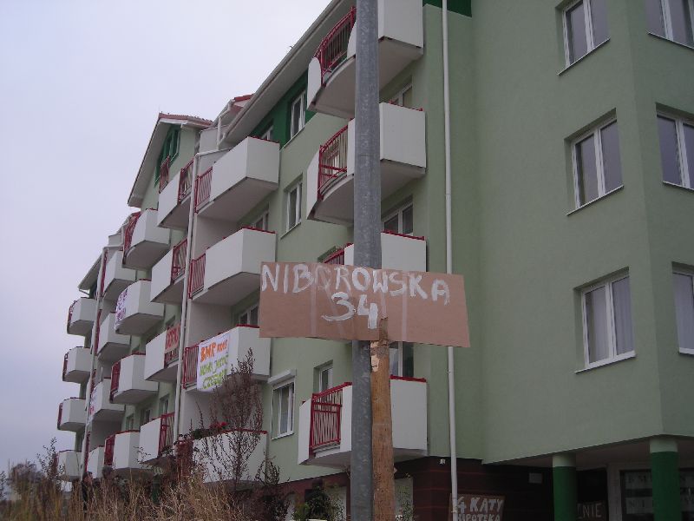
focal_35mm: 47
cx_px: 347
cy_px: 260
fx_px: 942
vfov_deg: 30.9
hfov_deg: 40.4
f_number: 3.4
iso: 50
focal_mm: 7.8
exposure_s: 1/98.5
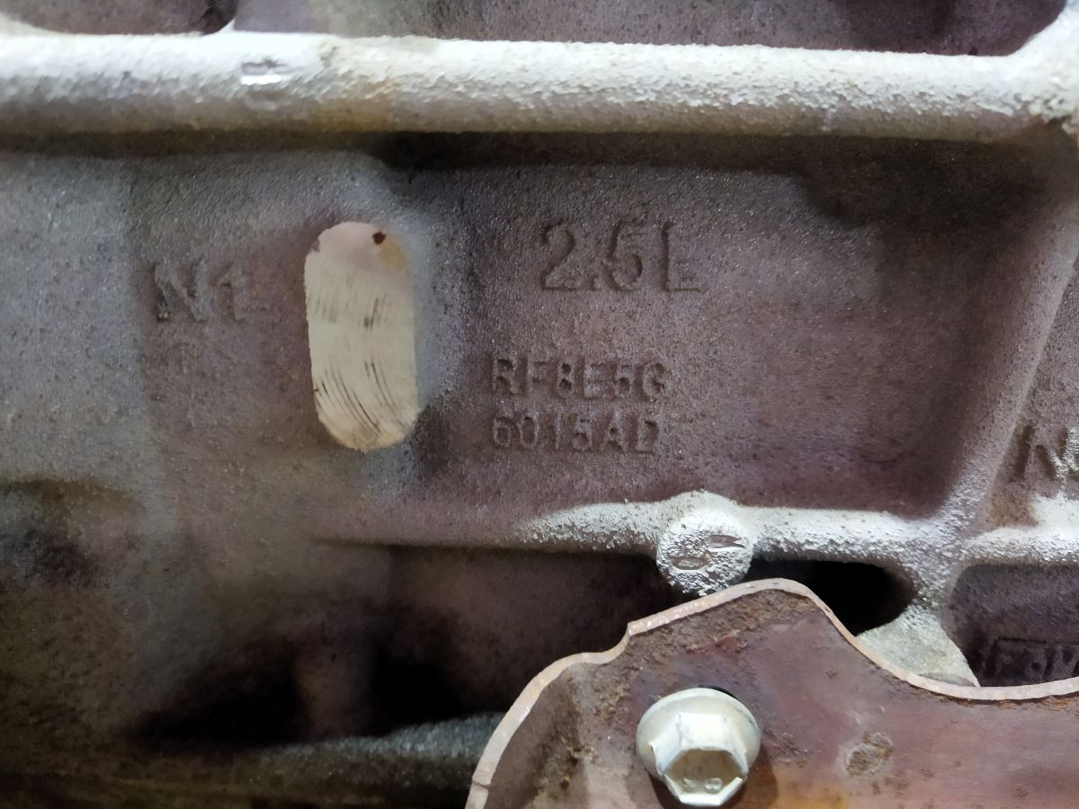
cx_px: 540
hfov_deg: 65.3
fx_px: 842
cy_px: 404
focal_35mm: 27
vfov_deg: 51.4
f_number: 1.79
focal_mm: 4.71
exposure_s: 1/25
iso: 422
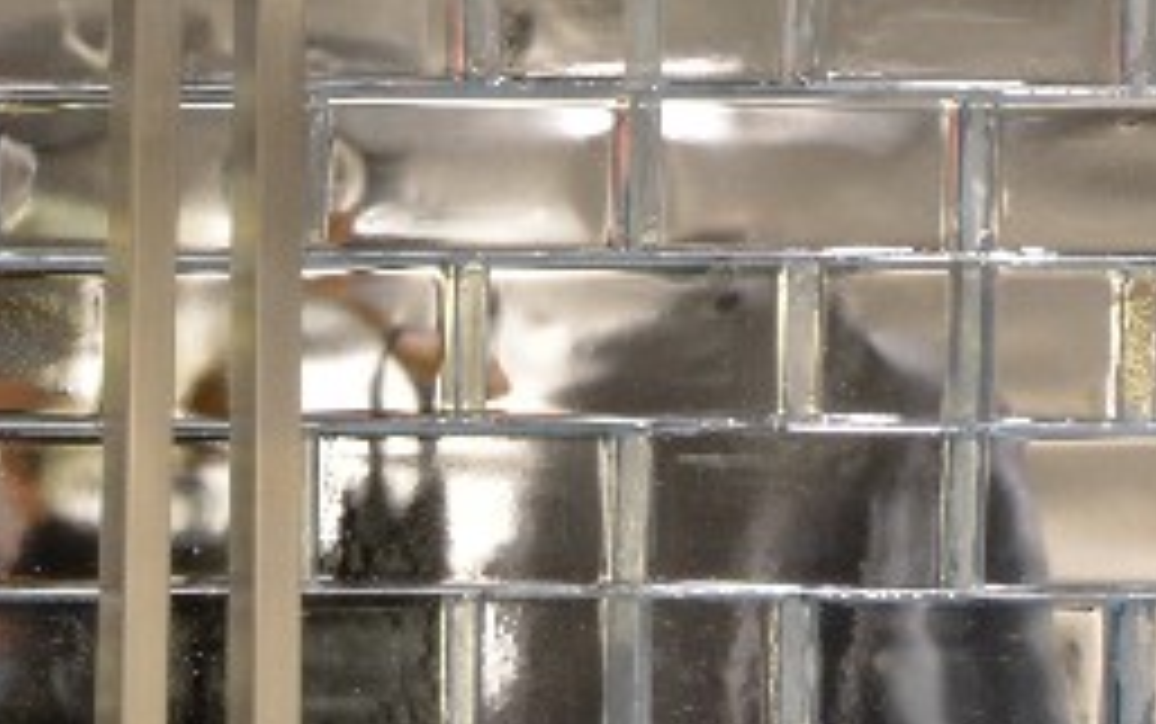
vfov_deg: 9.7
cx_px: -2173
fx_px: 4193
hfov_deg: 11.1
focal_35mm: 133
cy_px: 911
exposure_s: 1/15
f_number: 11
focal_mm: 21
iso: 200
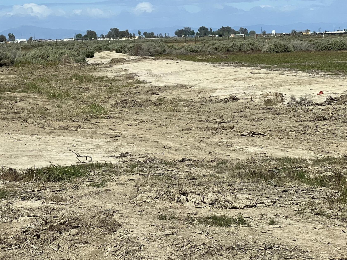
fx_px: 1383
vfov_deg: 10.7
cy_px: 68
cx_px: 95
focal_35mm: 138
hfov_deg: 14.3
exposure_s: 1/1647
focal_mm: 9
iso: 32
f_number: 2.8
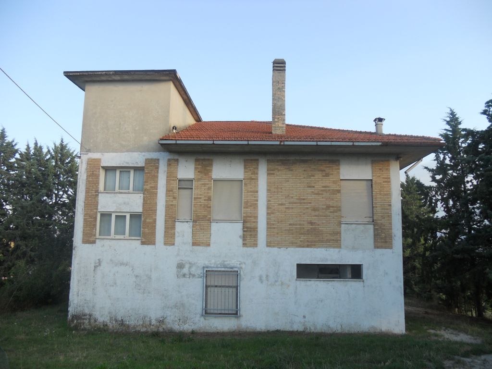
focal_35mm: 27
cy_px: 184
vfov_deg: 51.4
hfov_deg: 65.3
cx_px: 246
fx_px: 384
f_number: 3.2
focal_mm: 4.9
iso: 80
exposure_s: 1/200
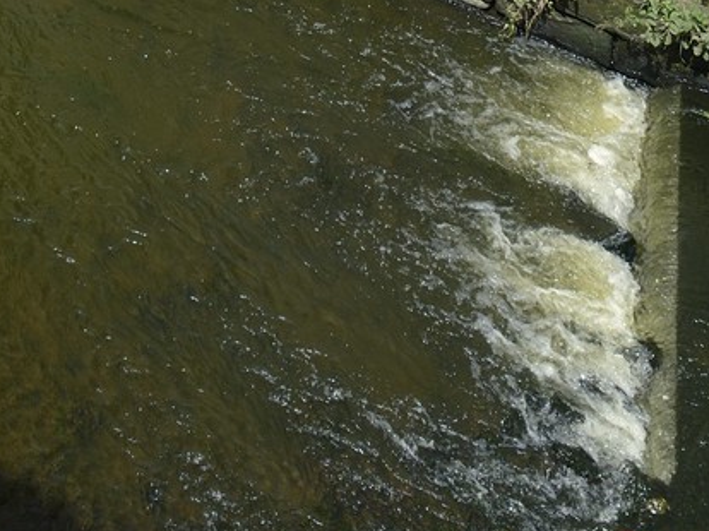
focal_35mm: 52
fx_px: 1064
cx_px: -91
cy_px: -769
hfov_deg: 32.0
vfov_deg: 14.8
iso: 200
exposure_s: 1/200
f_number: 11
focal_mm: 14
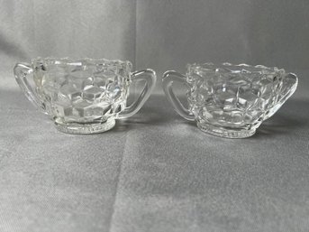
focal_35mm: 26
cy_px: 116
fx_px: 232
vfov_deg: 53.0
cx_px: 154
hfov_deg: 67.3
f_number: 1.5
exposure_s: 1/120
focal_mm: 5.7
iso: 80
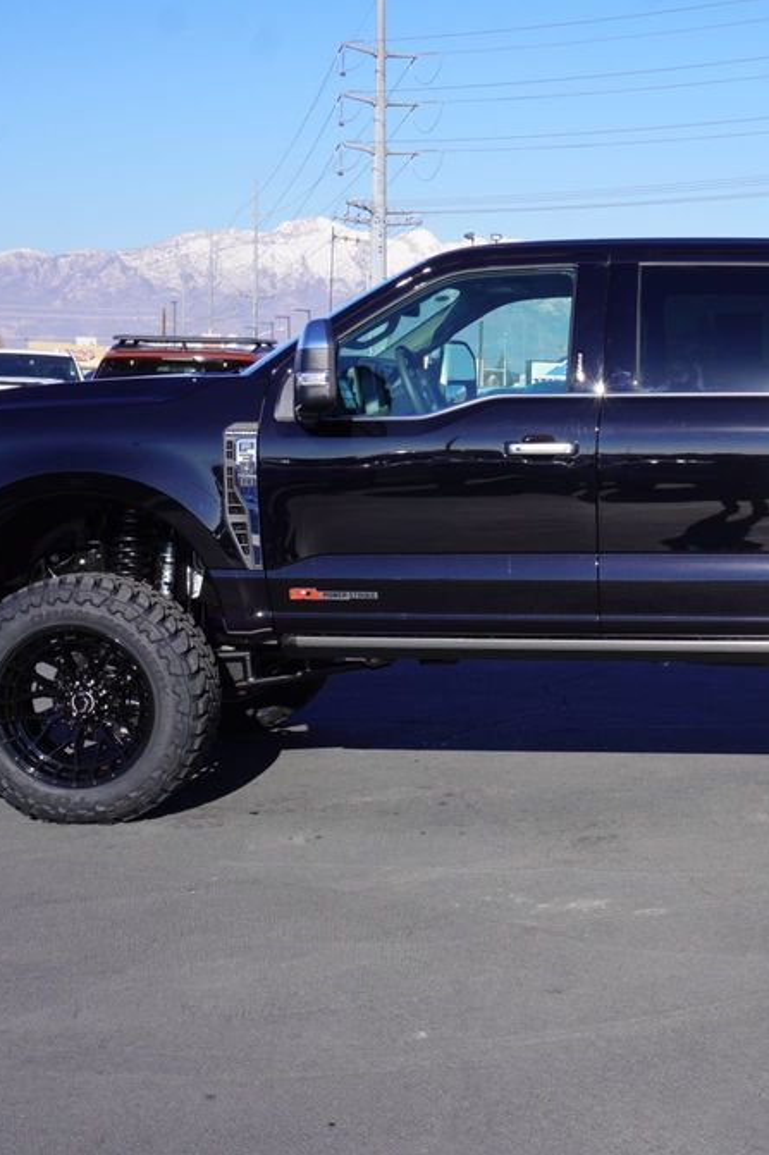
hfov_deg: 23.9
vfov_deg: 36.3
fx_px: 1763
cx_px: 704
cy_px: 575
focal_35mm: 55
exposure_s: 1/125
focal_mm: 24
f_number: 10
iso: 100
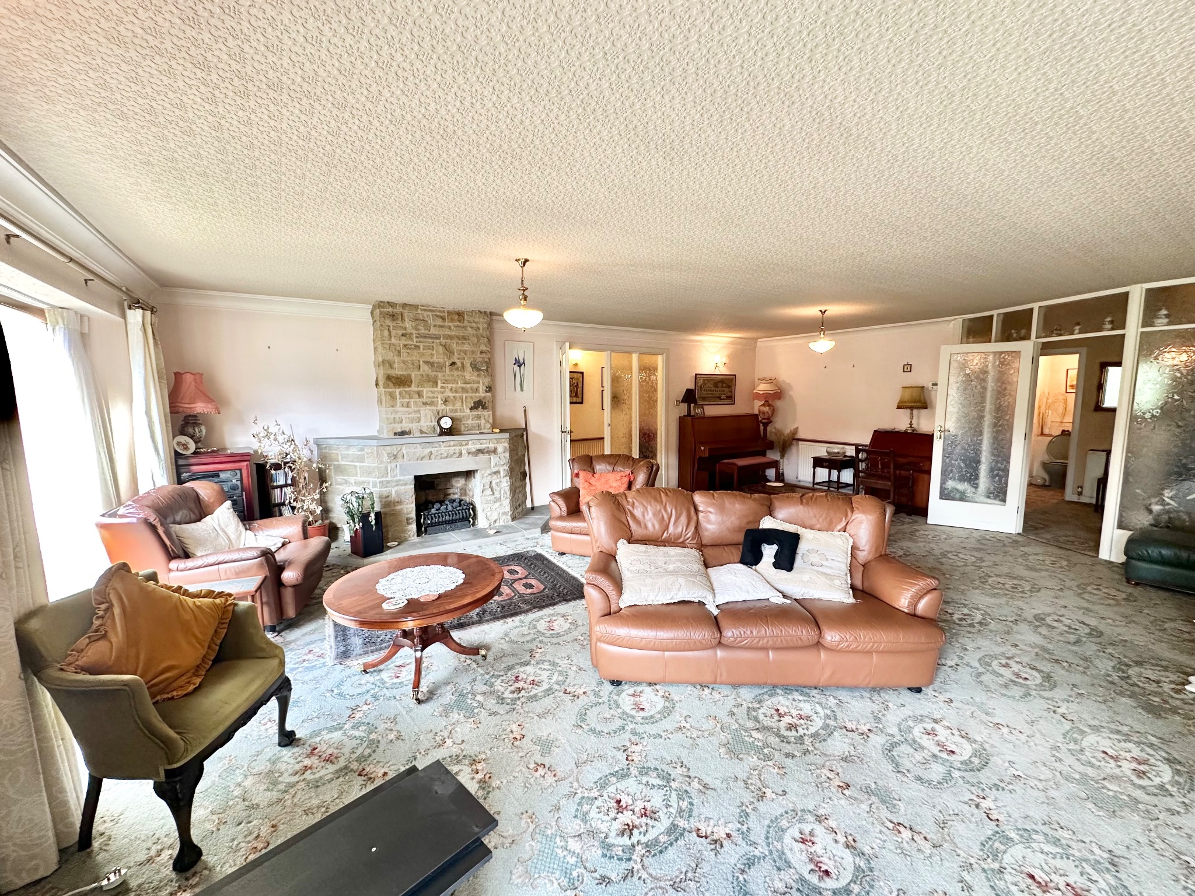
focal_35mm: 14
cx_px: 598
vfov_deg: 85.7
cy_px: 448
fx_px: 483
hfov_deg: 102.1
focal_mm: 2.22
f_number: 2.2
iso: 160
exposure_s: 1/50
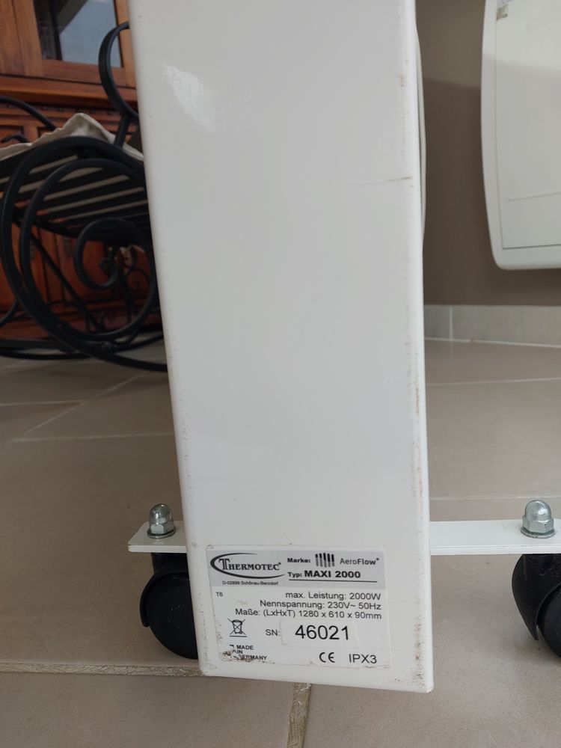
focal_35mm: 30
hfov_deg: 46.8
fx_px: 648
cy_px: 374
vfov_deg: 60.0
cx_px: 280
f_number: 1.8
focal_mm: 4.6
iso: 25
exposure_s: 1/120
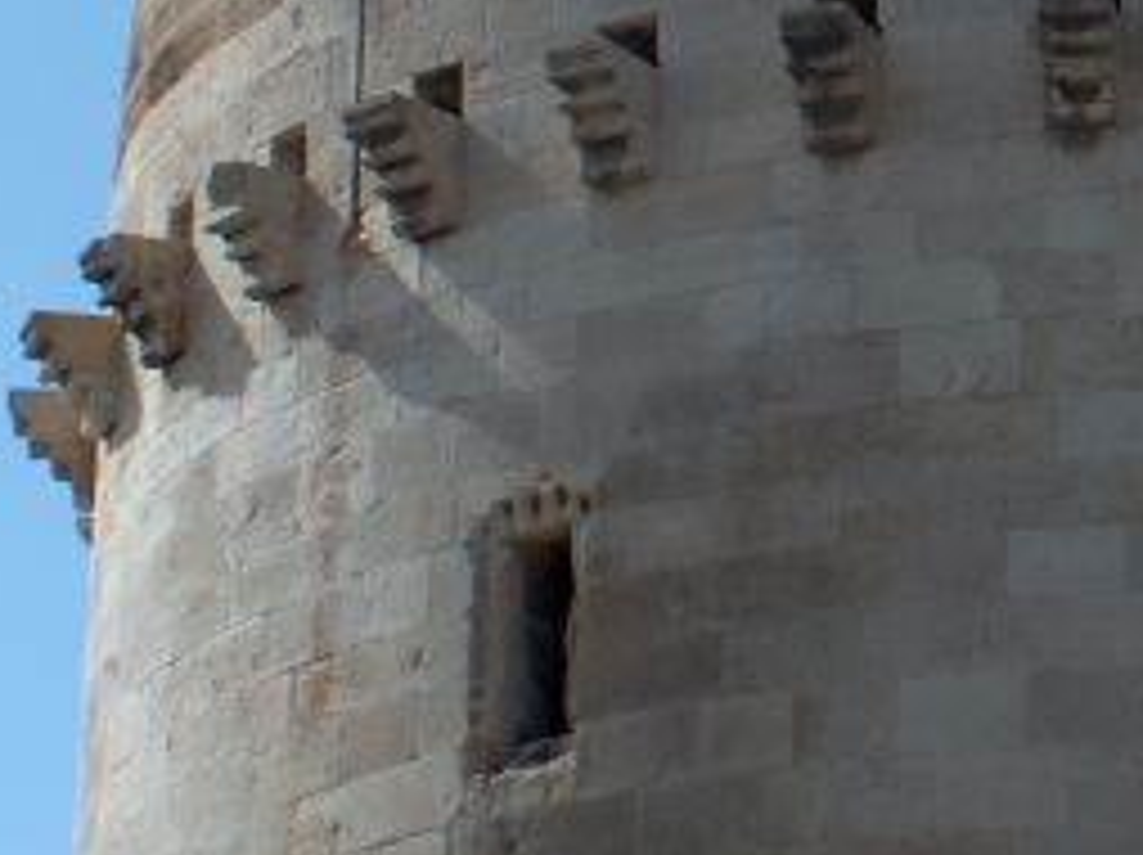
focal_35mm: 254
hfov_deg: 7.7
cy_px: -22
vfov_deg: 5.8
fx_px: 8379
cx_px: 1323
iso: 100
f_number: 5.9
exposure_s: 1/538
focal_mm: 20.29
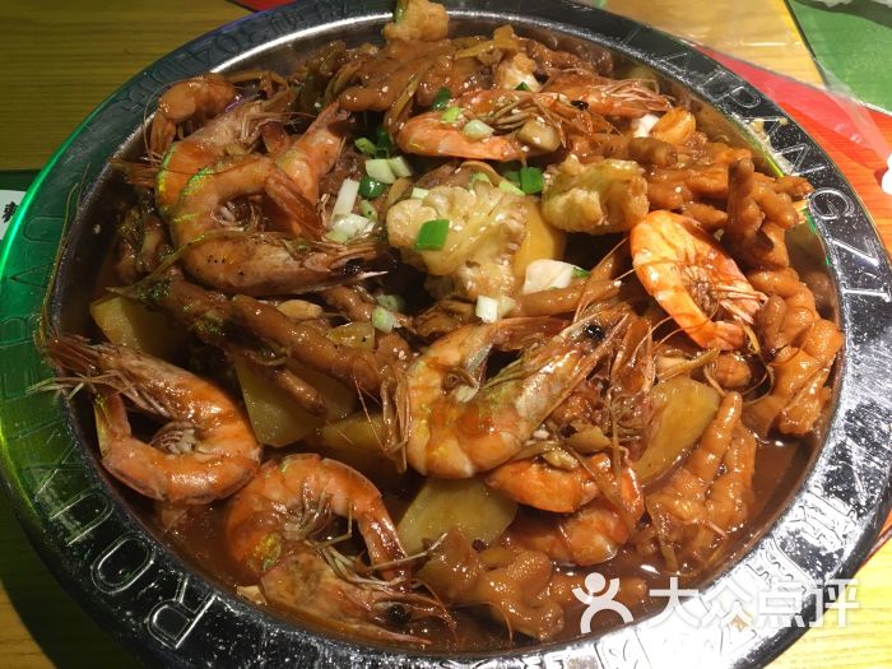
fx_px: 747
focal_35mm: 29
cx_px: 446
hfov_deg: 61.7
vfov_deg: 48.2
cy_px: 334
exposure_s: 1/33
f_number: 2.2
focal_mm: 4.15
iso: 100
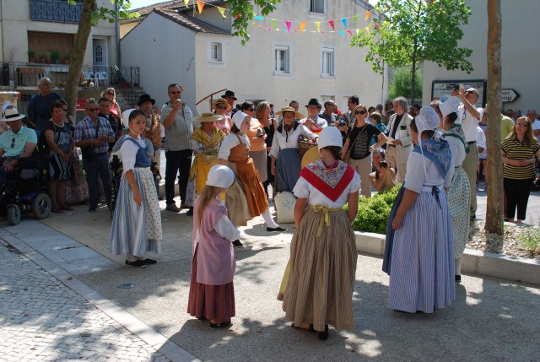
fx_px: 586
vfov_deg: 34.3
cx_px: 270
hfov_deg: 49.5
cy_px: 181
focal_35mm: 39
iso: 100
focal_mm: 26
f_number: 7.1
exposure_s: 1/200
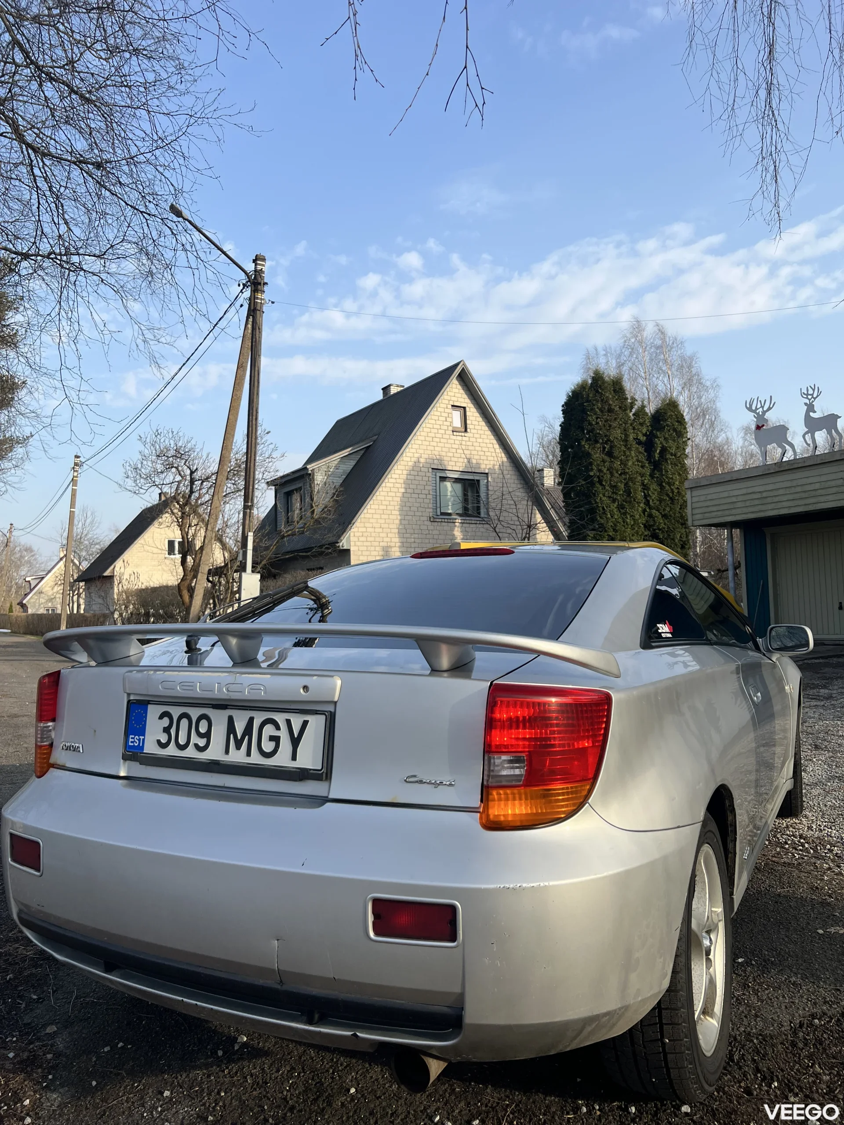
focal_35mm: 26
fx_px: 845
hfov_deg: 53.1
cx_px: 422
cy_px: 562
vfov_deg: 67.3
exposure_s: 1/2008
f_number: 1.5
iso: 50
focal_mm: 5.7
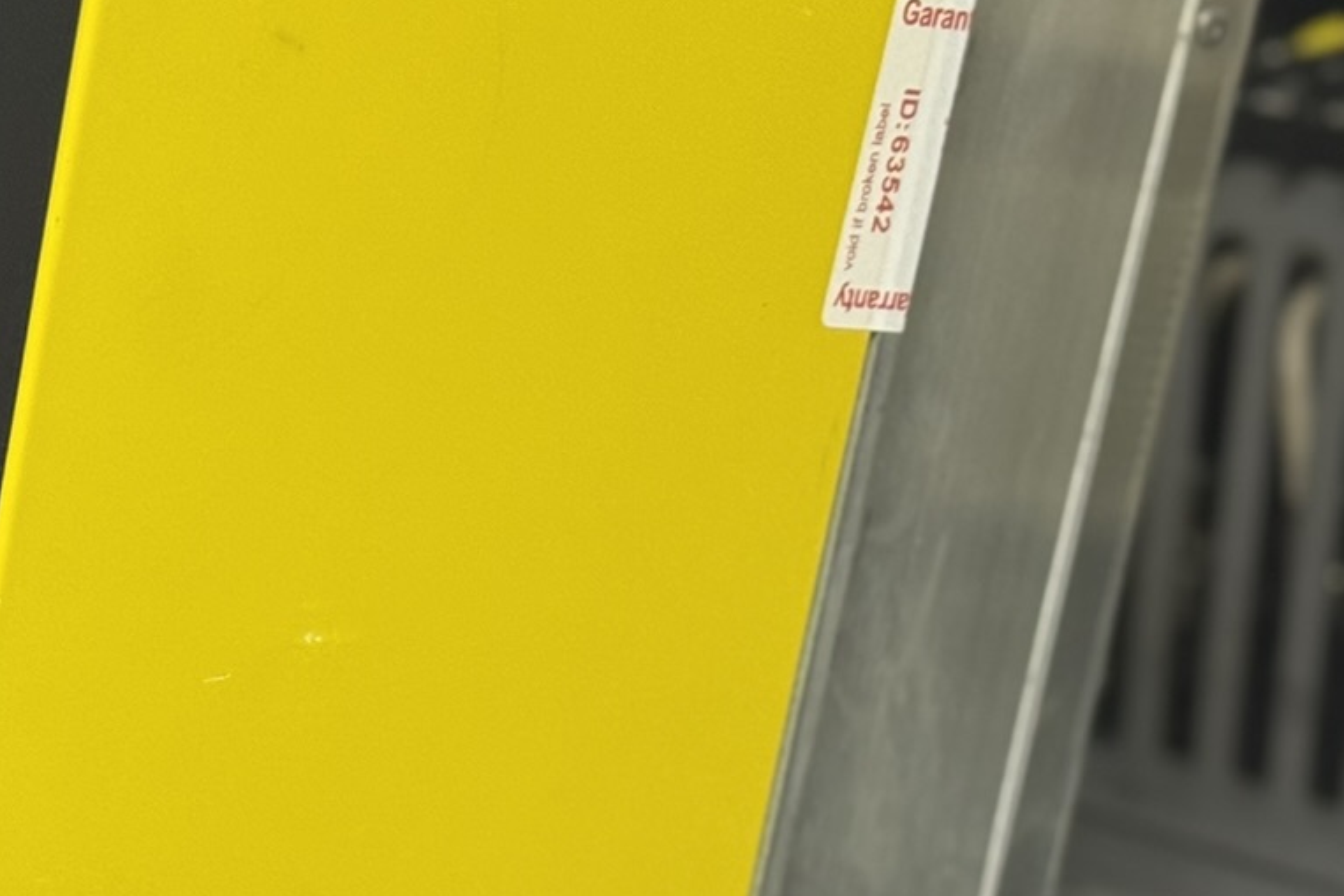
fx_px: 5003
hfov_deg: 14.6
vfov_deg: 10.2
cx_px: -453
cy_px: 889
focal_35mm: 134
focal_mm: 6.76
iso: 160
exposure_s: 1/50
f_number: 1.78
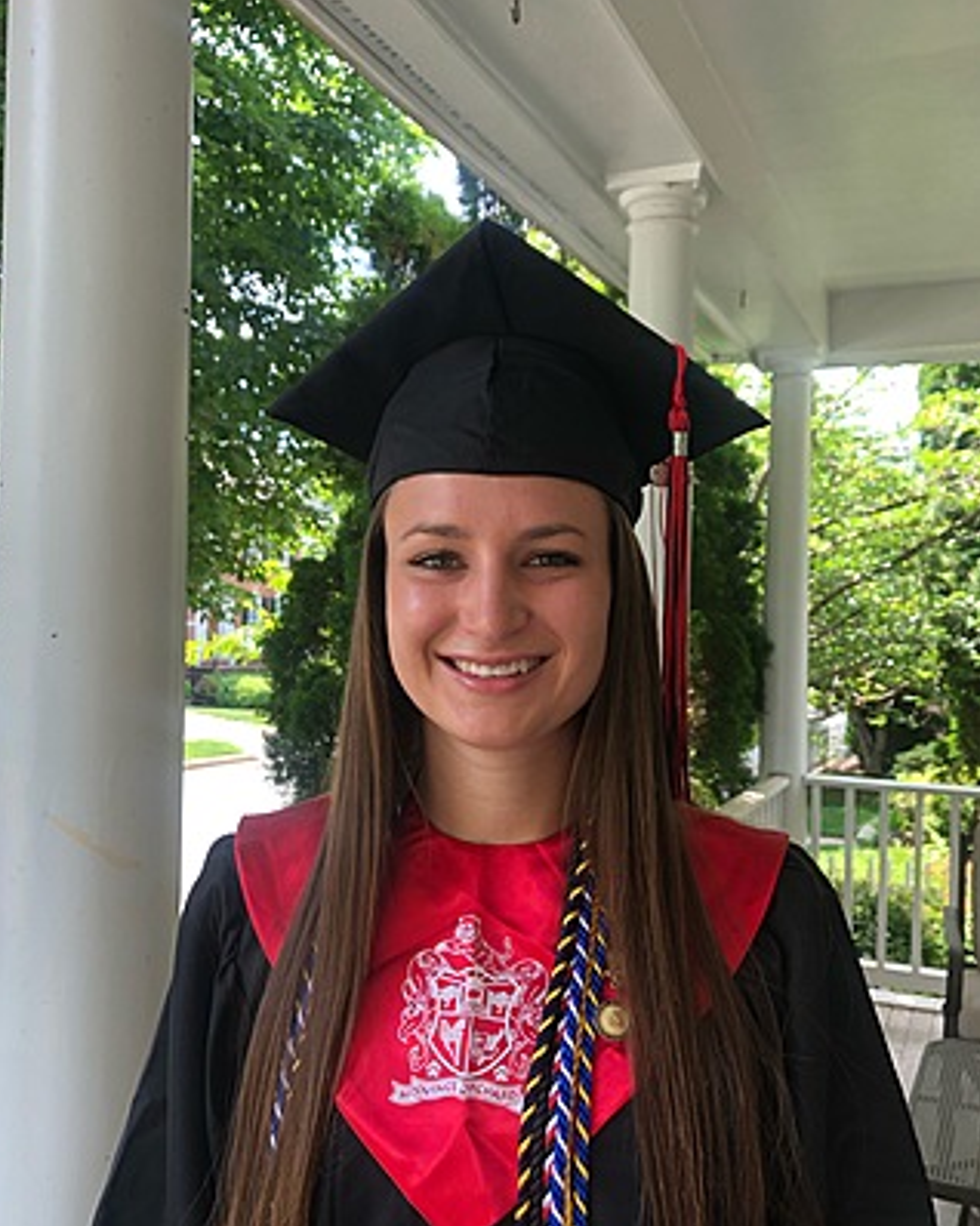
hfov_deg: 44.5
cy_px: 659
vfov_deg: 54.2
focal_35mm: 33
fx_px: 1197
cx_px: 444
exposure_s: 1/120
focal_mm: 3.99
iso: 40
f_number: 1.8
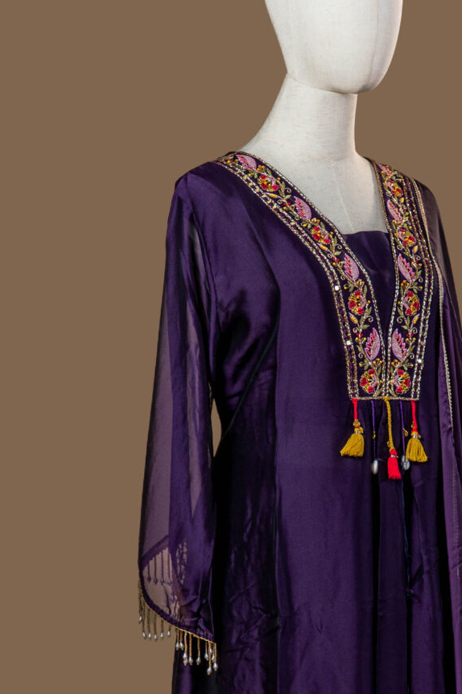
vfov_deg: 17.4
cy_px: 608
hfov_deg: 11.8
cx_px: 312
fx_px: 2233
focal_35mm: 116
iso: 100
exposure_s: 1/100
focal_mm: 52
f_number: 7.1
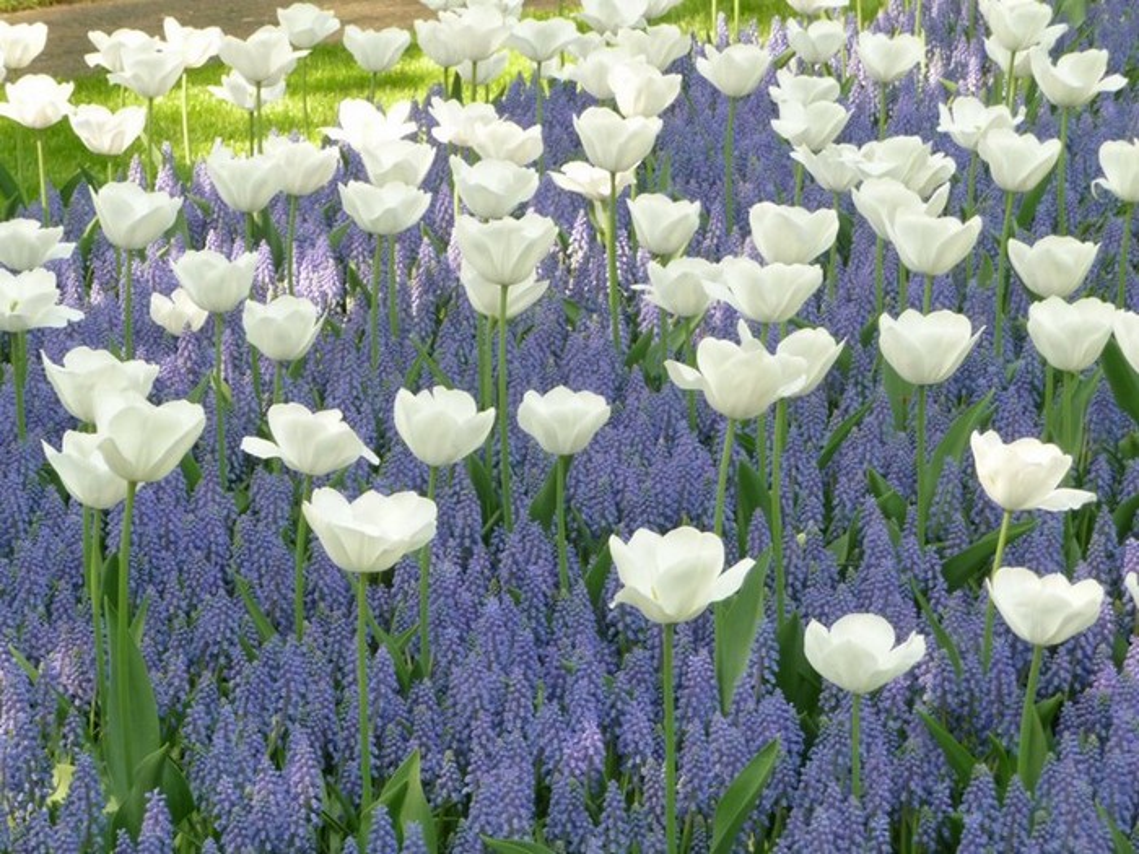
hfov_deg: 19.1
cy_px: 427
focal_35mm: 103
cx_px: 570
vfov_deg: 14.4
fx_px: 3389
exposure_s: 1/50
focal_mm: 17.5
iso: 100
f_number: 4.7
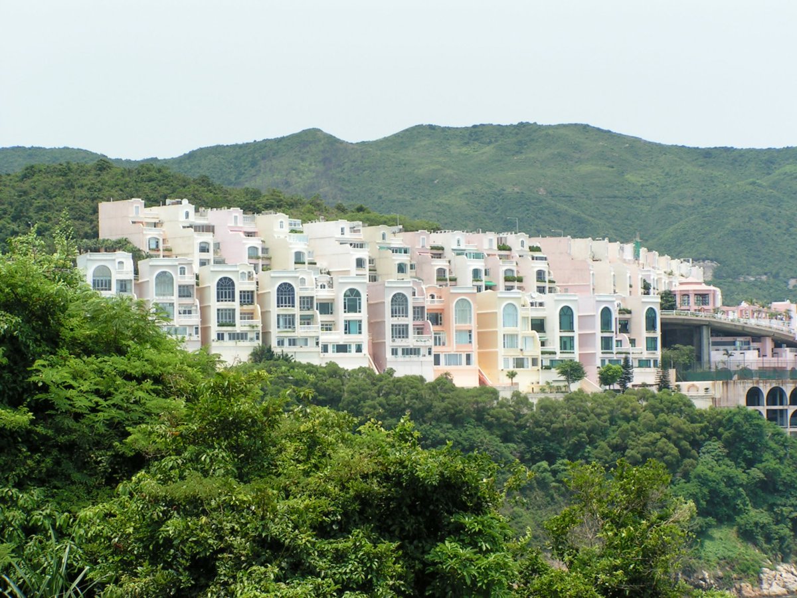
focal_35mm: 131
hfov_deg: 15.1
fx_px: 3016
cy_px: 299
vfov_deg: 11.3
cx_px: 398
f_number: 5.6
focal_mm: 20
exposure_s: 1/320
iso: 50
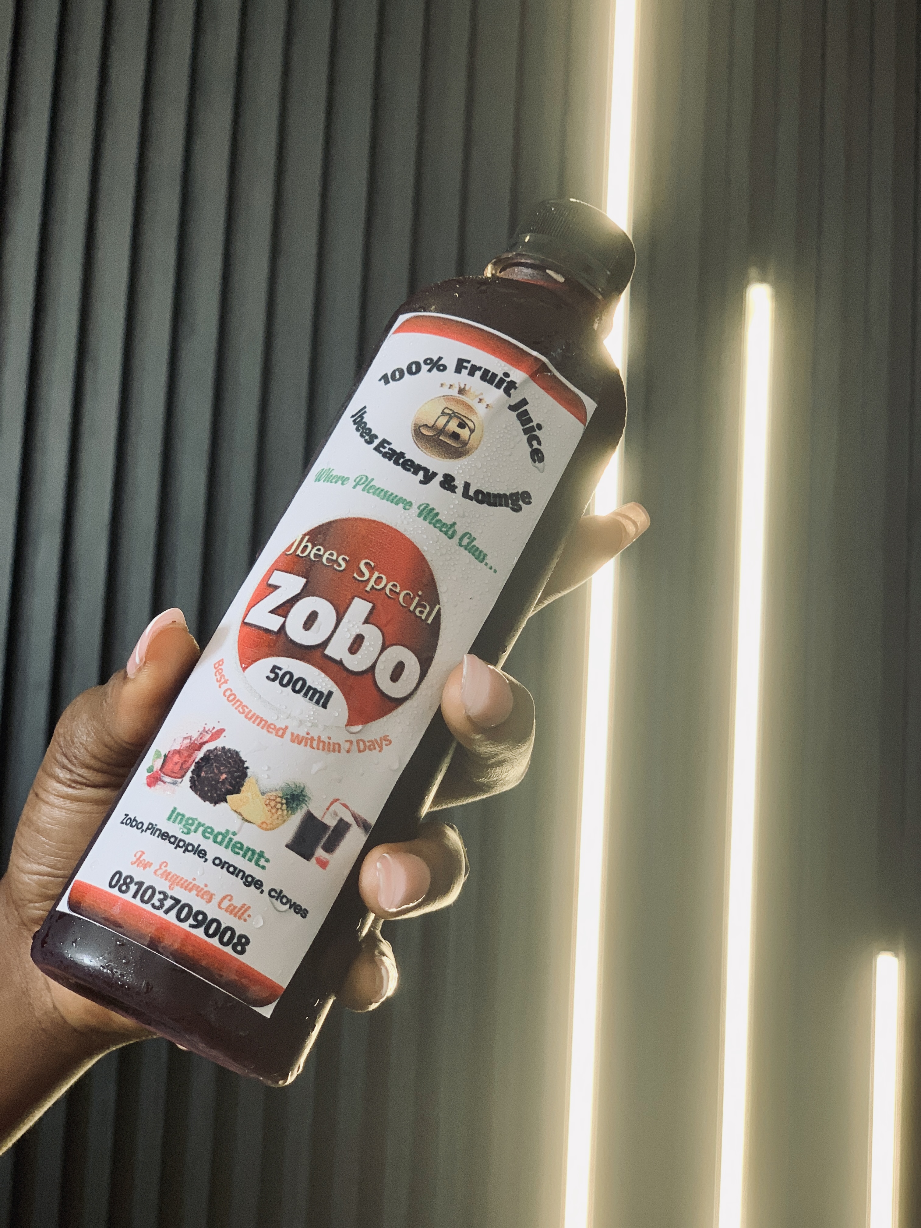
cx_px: 460
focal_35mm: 52
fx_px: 1845
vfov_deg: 36.8
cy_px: 614
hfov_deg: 28.0
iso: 100
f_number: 2.4
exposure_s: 1/50
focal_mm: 6
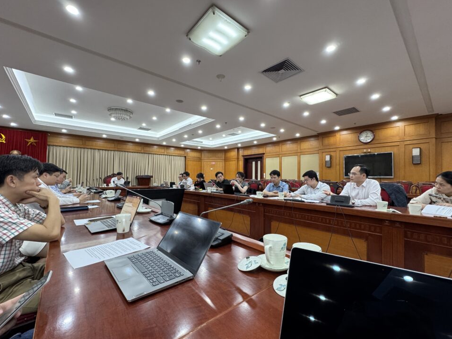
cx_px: 223
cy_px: 174
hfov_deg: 98.2
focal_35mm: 15
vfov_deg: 81.7
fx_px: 196
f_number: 2.2
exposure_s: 1/100
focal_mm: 2.22
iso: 250
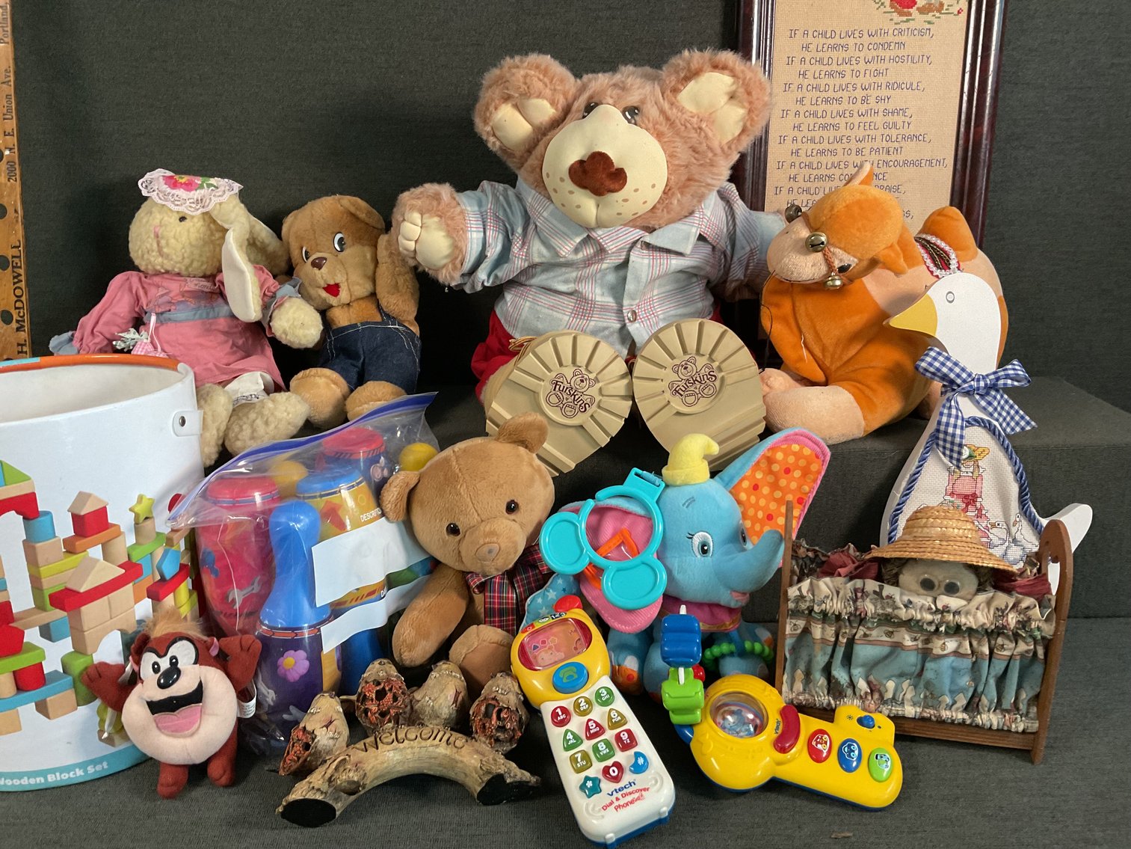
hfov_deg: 61.7
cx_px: 566
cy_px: 424
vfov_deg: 48.2
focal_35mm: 29
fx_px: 948
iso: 160
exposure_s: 1/60
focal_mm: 3
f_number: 1.8
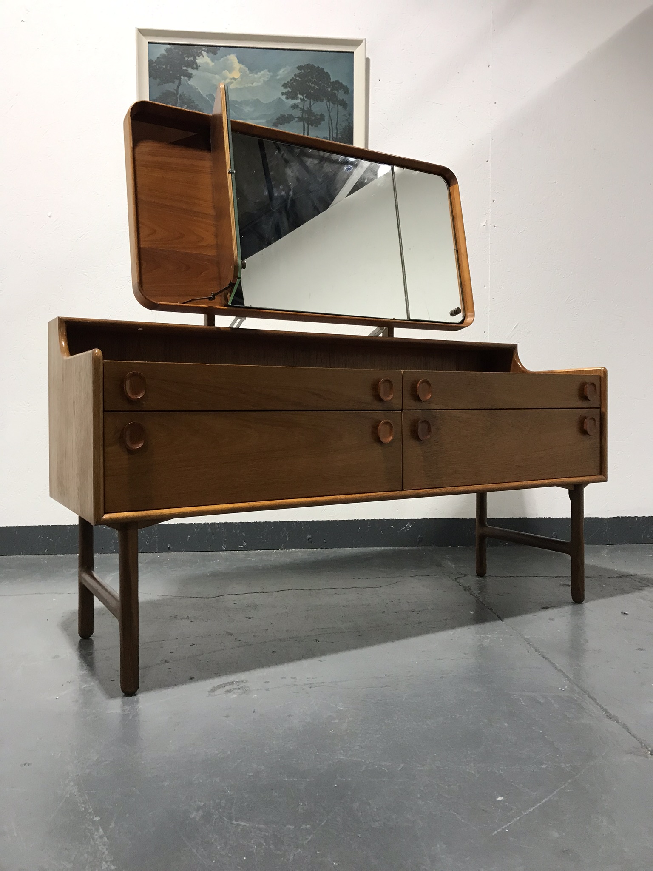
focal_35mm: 28
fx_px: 704
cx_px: 326
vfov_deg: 63.4
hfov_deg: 49.7
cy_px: 436
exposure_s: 1/25
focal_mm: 3.99
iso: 40
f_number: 1.8
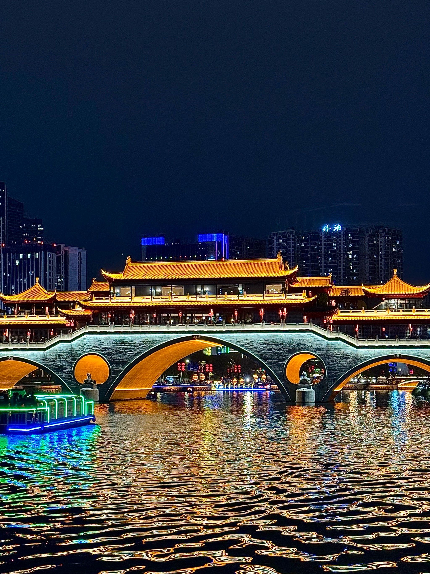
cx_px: 215
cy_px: 287
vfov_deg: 39.7
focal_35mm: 48
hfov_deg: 30.3
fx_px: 795
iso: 400
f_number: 1.78
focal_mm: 6.76
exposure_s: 1/33
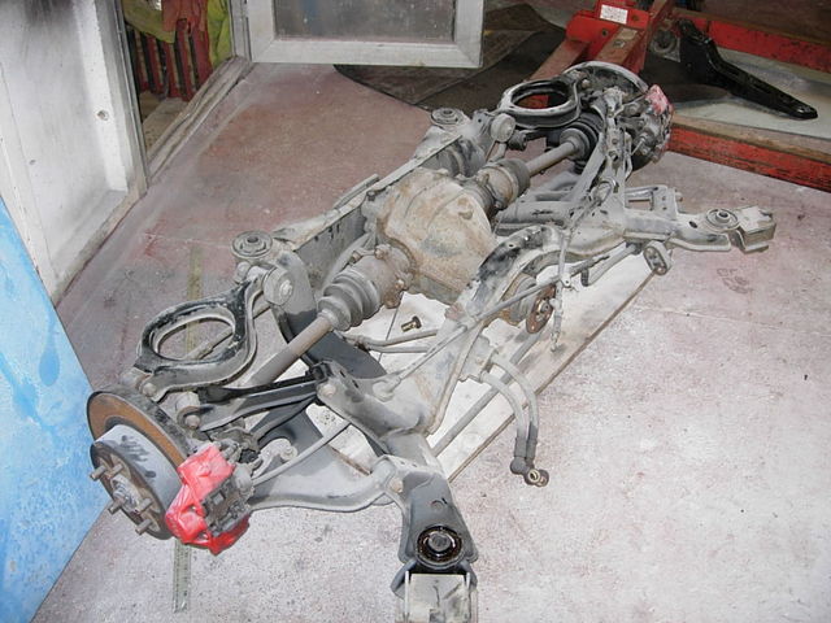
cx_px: 416
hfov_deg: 49.0
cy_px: 312
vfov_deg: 37.7
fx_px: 912
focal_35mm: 38
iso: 79
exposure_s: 1/32
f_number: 2.8
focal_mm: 7.8
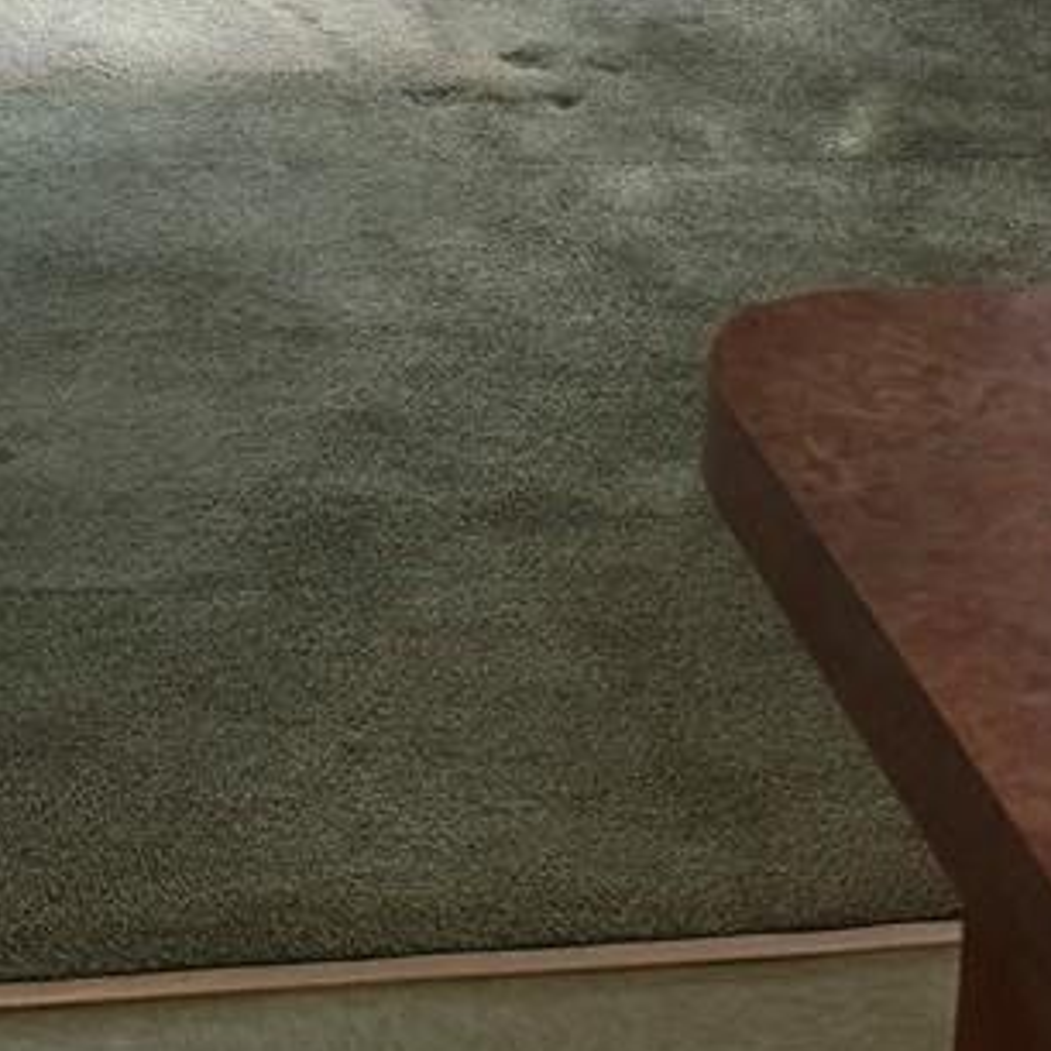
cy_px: -910
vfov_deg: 13.8
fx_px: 3813
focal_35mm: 111
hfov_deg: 15.5
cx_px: 48
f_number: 1.78
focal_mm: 6.76
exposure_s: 1/60
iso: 160
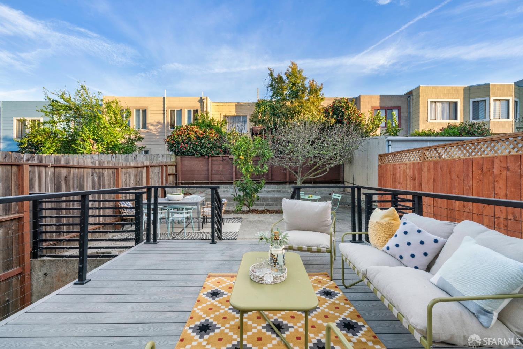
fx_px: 232
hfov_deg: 96.7
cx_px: 262
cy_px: 174
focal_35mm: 16
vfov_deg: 73.7
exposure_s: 1/20
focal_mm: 16
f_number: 16
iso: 320
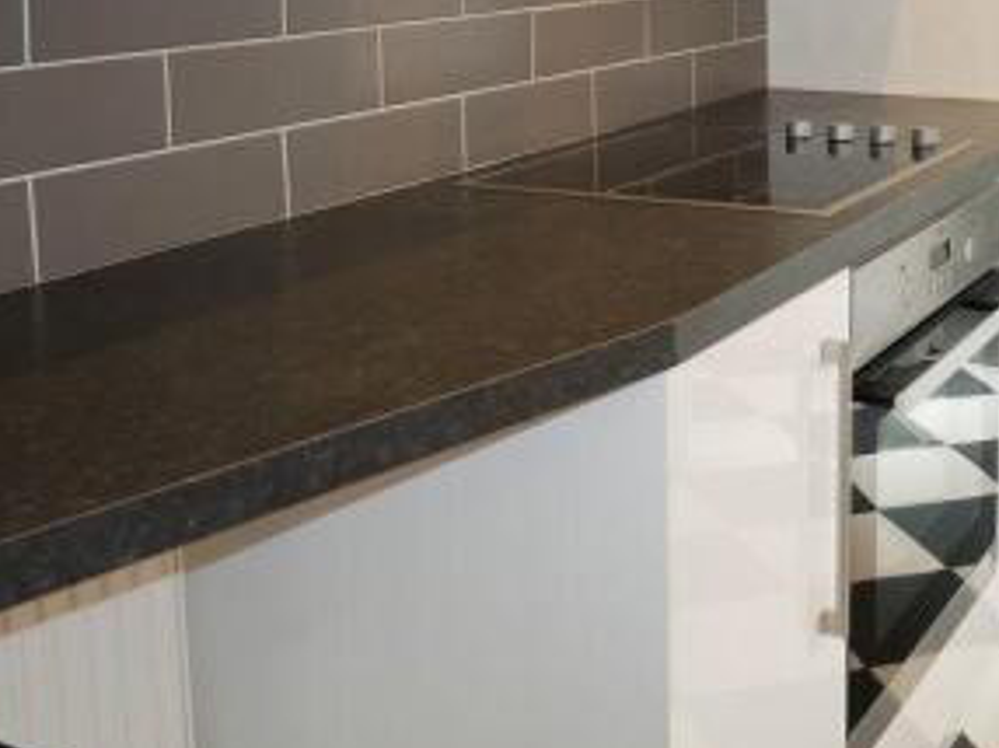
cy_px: 51
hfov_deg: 38.1
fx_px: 1413
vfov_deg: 28.3
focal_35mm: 49
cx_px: 732
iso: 200
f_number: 3.5
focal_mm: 12
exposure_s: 1/30
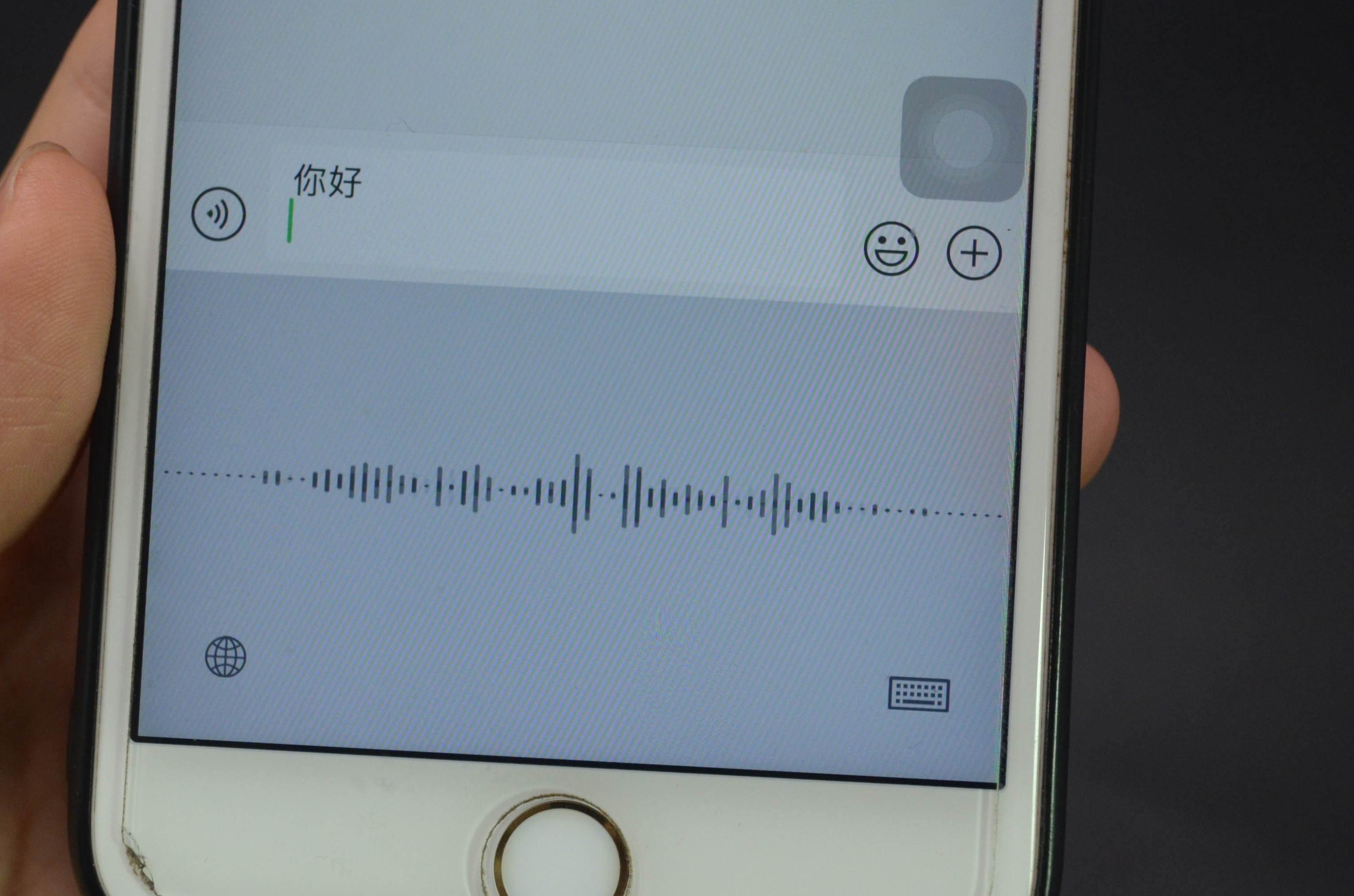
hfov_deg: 29.7
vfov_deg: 19.9
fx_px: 2552
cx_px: 554
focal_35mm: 68
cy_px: 464
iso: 800
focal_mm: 28
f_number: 4.5
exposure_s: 1/640
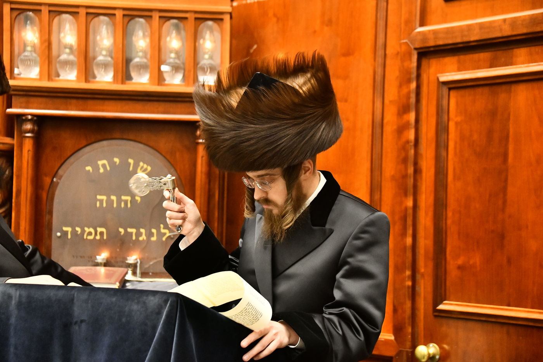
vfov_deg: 16.1
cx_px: 272
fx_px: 1282
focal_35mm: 85
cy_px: 181
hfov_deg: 23.9
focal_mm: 85
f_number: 5
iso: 5000
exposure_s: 1/160
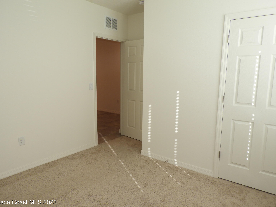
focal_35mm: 25
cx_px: 136
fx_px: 199
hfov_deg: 69.4
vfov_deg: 54.9
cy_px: 104
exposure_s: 1/50
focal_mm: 4.3
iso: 100
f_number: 3.3
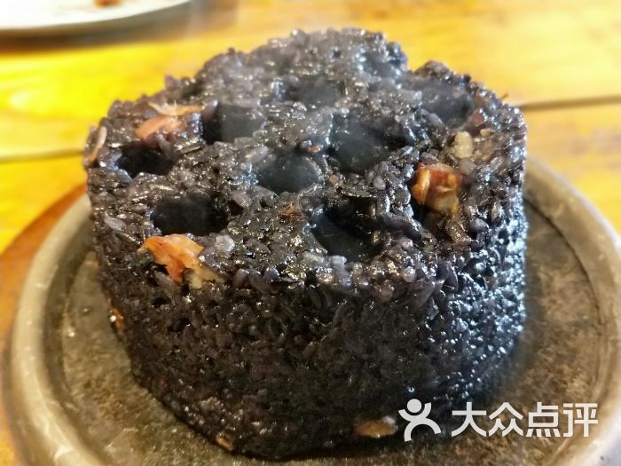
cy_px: 233
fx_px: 448
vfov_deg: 54.9
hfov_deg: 69.4
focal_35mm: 25
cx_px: 310
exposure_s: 1/50
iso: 624
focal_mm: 4.27
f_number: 1.7
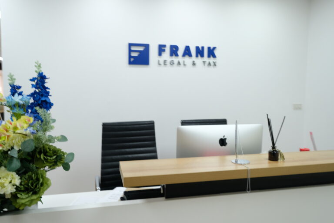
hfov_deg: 63.7
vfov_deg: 45.0
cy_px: 112
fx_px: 269
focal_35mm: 29
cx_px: 167
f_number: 4
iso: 800
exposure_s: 1/85
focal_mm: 19.1
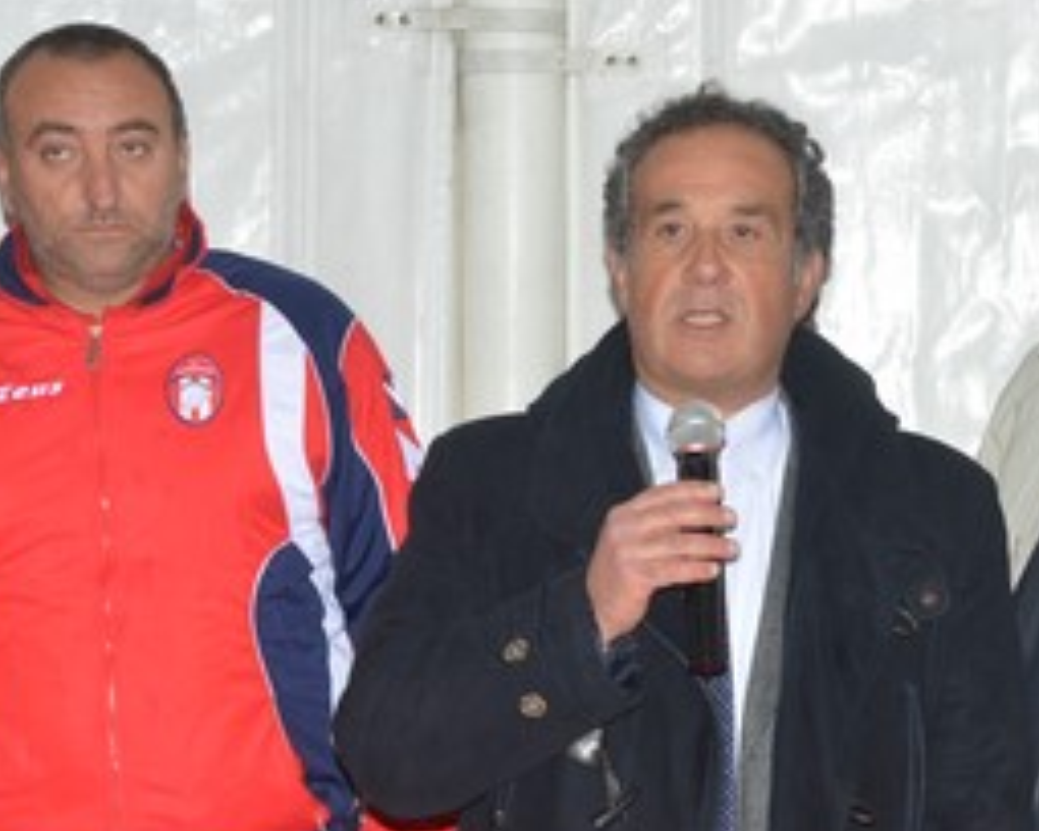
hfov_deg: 15.6
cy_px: 566
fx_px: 3782
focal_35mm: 123
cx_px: 672
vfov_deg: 12.5
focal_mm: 62
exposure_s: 1/60
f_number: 7.1
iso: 800
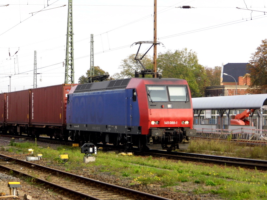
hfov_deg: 14.9
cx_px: 134
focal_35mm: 132
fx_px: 1018
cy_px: 100
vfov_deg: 11.2
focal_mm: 23.6
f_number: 4.7
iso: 100
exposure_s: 1/197
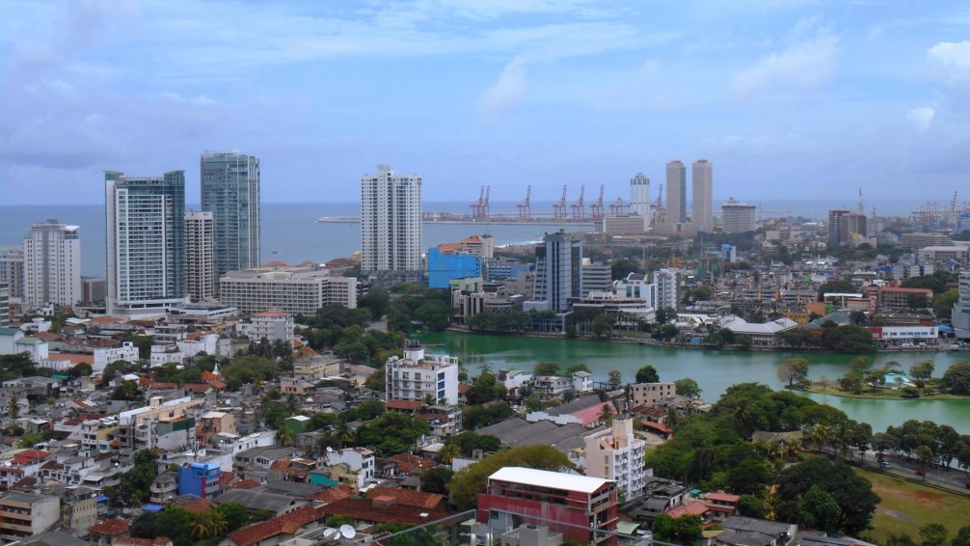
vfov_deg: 23.5
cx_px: 492
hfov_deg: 40.6
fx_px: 1312
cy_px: 232
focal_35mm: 51
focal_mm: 8.3
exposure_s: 1/1250
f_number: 4
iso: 80
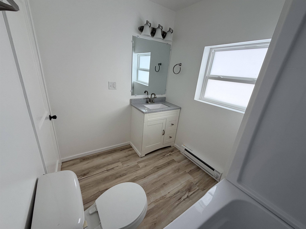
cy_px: 114
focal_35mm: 14
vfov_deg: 85.7
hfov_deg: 102.1
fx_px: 124
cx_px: 153
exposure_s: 1/234
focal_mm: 2.22
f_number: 2.2
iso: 50
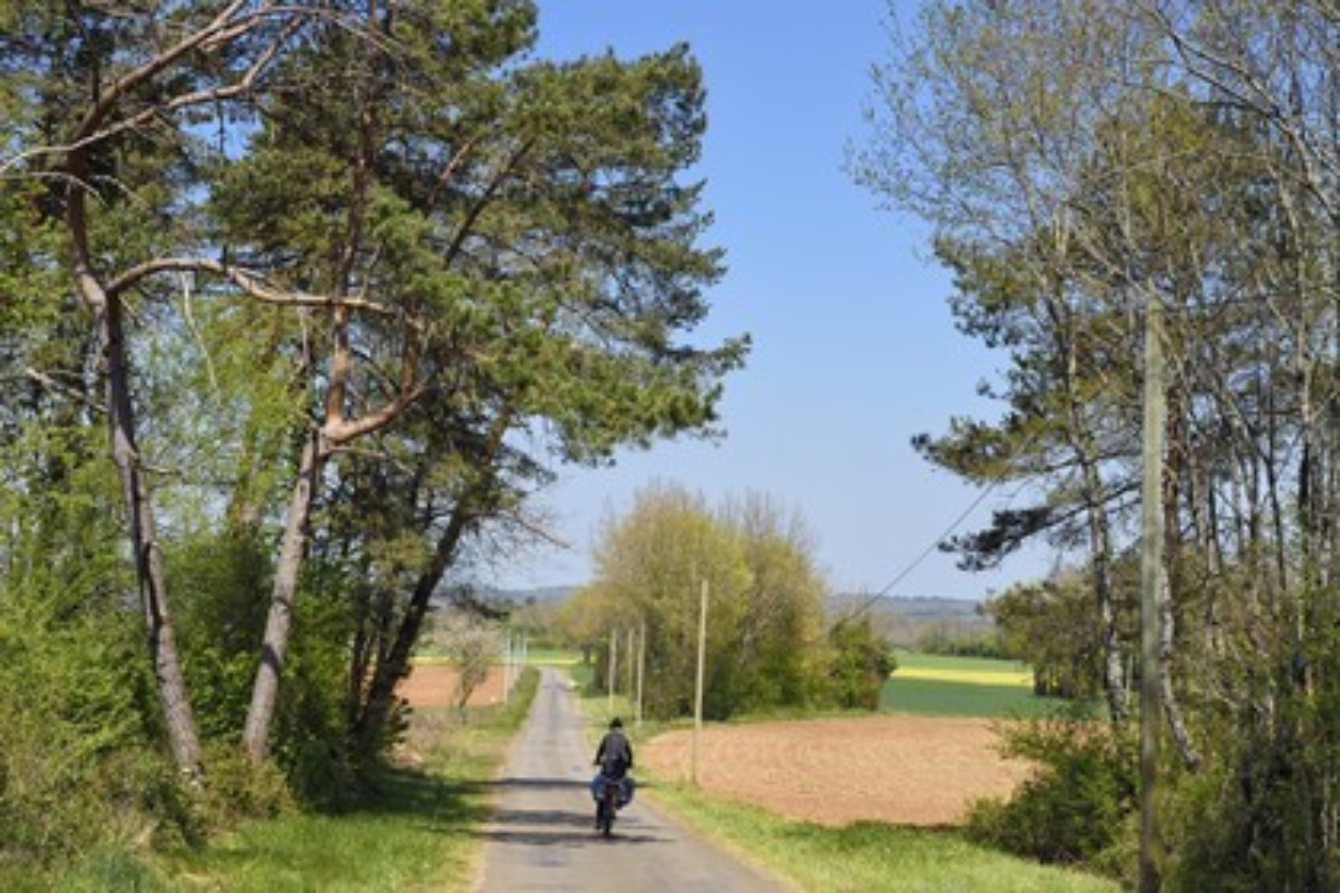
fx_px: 2308
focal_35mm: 62
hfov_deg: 32.4
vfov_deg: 21.9
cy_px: 446
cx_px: 670
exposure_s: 1/640
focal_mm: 62
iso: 200
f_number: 9
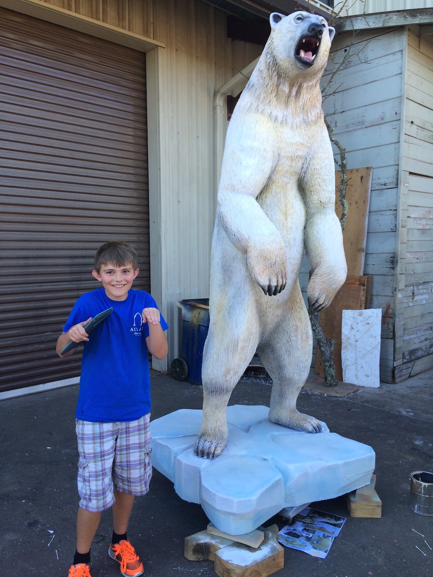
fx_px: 484
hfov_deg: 48.2
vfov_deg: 61.7
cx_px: 216
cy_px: 288
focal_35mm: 29
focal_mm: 4.15
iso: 32
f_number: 2.2
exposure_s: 1/173
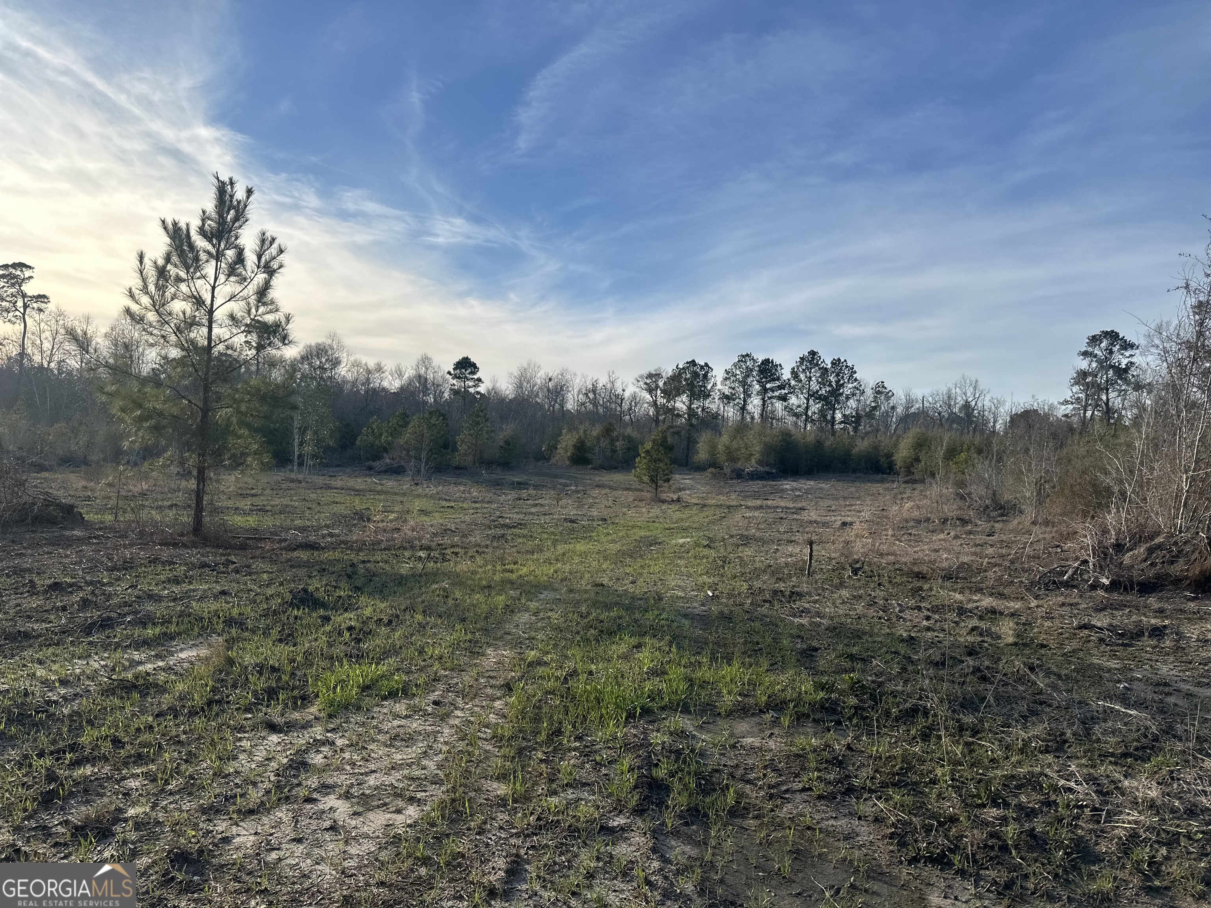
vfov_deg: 56.8
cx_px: 606
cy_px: 454
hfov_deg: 71.6
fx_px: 840
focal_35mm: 24
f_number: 1.78
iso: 80
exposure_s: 1/4348
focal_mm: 6.86
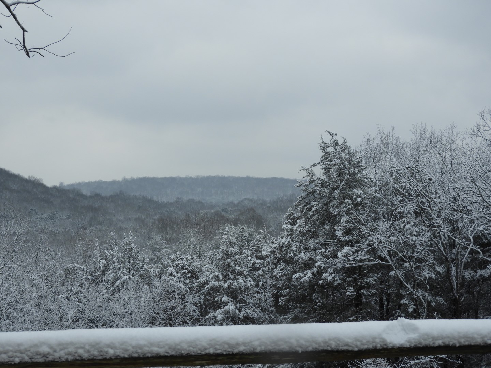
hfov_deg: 23.0
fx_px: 1206
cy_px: 184
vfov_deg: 17.4
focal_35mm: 85
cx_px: 246
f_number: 4.5
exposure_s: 1/400
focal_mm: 15.2
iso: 100
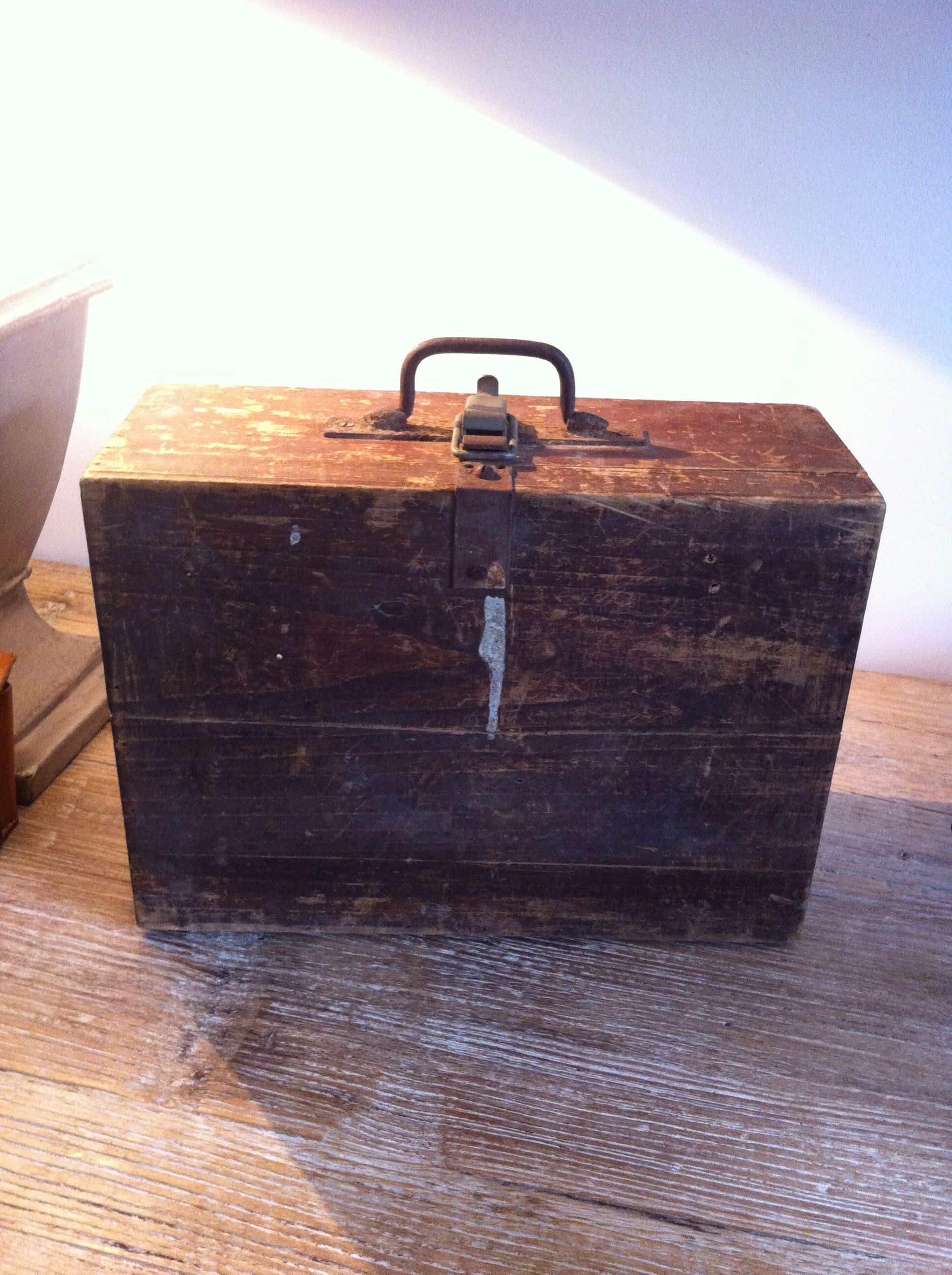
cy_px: 638
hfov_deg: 40.6
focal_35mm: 35
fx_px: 1287
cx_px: 476
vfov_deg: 52.7
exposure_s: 1/17
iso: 320
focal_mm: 3.85
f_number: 2.8
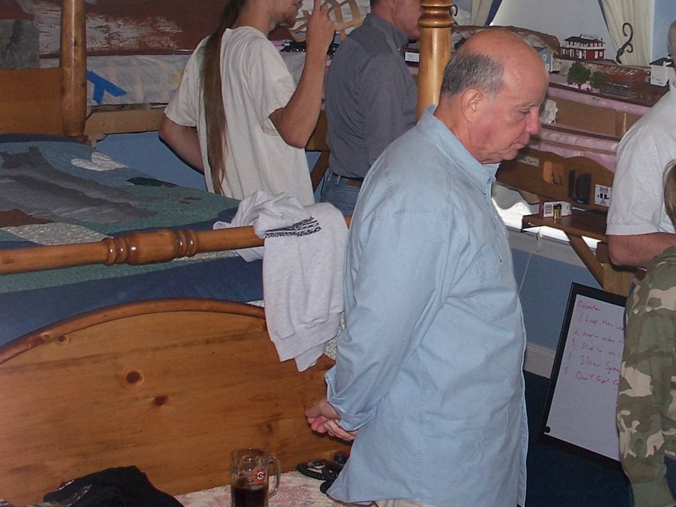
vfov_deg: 14.8
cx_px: 571
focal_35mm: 100
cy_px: 162
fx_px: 1953
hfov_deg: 19.4
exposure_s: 1/60
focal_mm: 9.8
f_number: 3.2
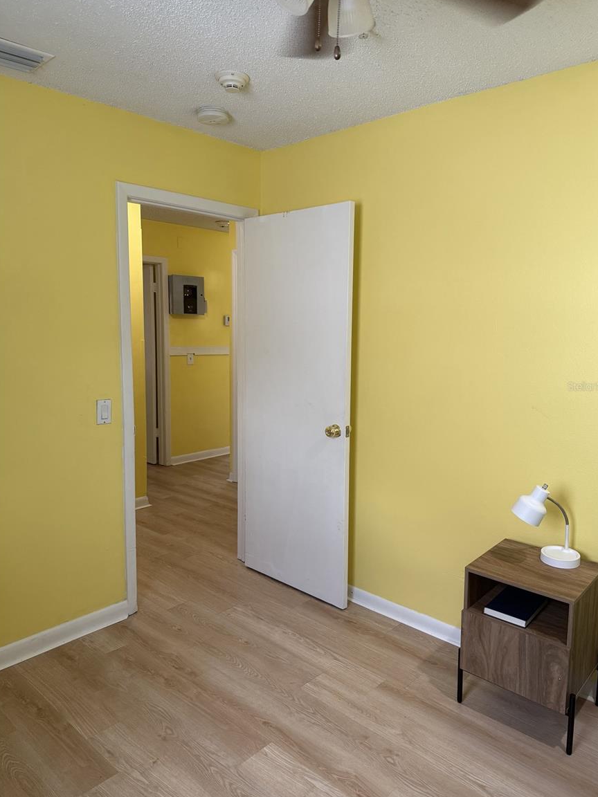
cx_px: 305
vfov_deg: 69.4
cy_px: 386
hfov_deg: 54.9
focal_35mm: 25
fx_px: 576
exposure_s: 1/89
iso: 200
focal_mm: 6.76
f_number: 1.78
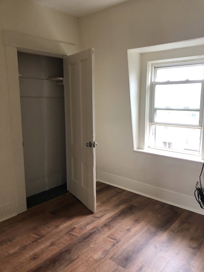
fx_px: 220
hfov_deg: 49.7
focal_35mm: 28
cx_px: 102
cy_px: 136
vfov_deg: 63.4
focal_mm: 3.99
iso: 40
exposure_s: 1/15
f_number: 1.8
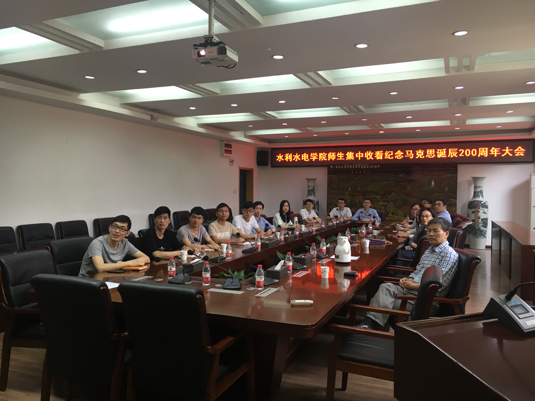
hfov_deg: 61.7
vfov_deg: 48.2
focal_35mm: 29
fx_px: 448
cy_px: 200
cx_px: 268
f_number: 2.2
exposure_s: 1/33
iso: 80
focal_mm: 4.15
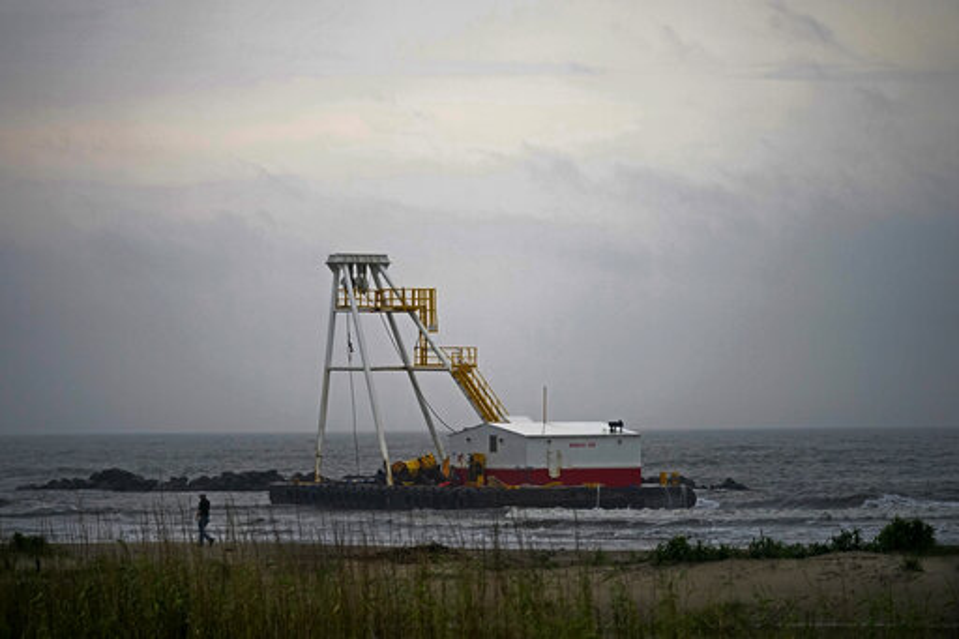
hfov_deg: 13.9
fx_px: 3941
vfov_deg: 9.3
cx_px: 480
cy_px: 320
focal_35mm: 148
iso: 4000
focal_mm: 148
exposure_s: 1/1000
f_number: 2.8
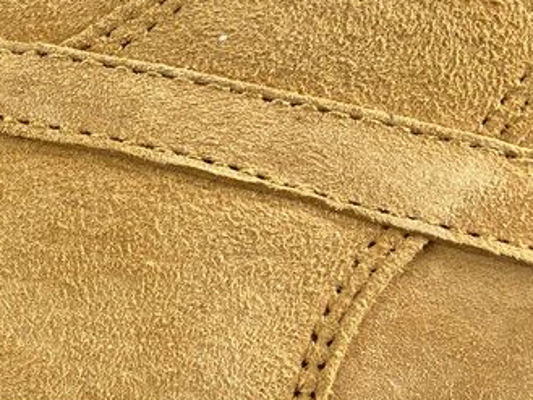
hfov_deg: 21.2
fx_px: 1217
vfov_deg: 18.6
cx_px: -248
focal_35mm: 79
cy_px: 251
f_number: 1.8
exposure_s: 1/100
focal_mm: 4.25
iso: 50
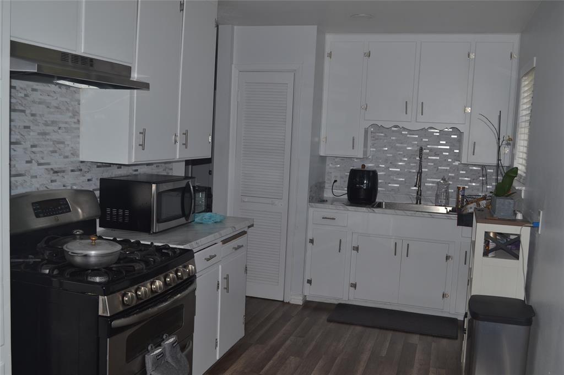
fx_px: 564
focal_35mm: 36
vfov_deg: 36.8
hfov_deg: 53.1
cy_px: 188
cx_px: 282
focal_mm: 24
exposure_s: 1/200
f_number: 5.6
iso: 100
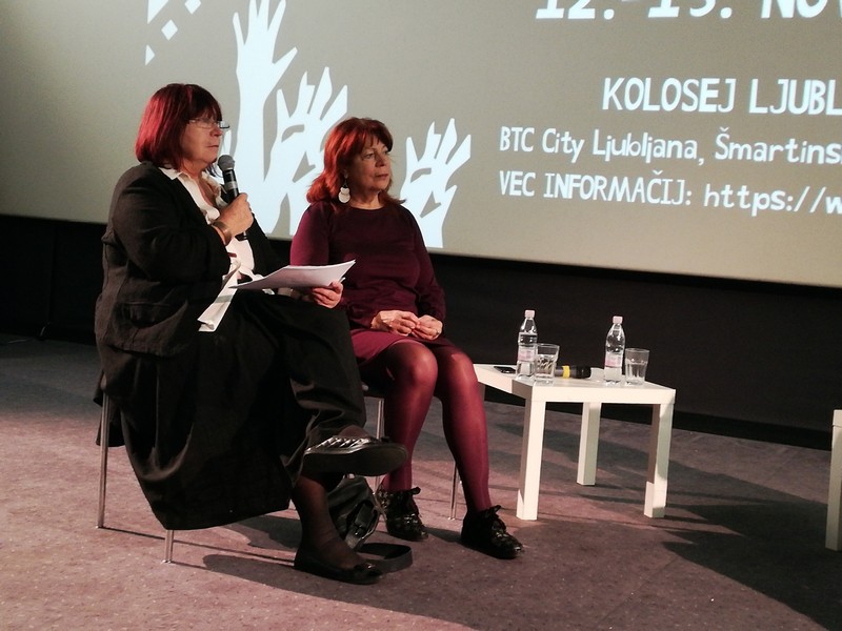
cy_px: 316
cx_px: 421
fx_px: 1313
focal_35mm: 54
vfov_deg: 27.0
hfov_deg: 35.5
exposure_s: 1/16.7
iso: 800
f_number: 2.2
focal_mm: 3.81
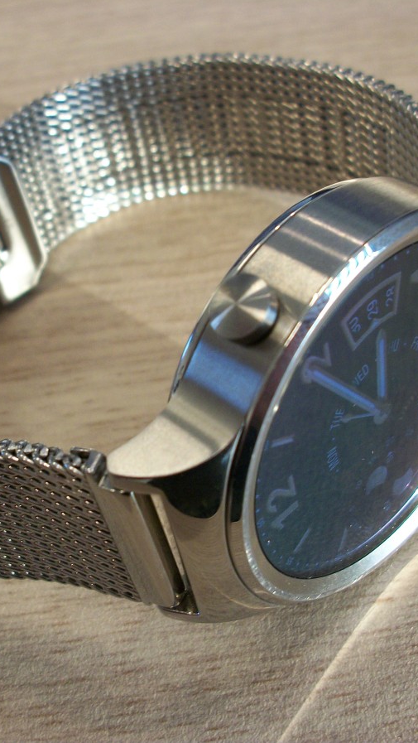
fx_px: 1004
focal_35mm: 51
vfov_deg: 40.6
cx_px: 143
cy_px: 371
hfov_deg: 23.4
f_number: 3.1
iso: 116
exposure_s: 1/60
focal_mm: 6.3
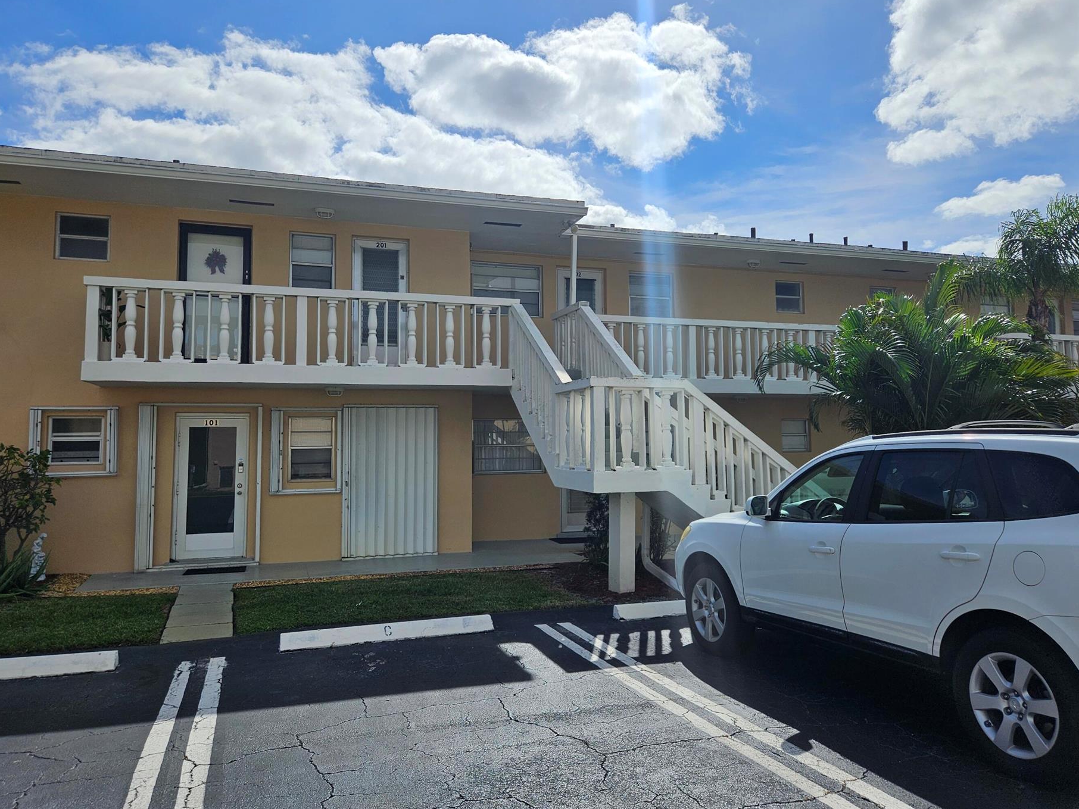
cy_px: 384
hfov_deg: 67.3
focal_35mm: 26
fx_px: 810
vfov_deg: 53.0
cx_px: 560
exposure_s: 1/5343
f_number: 1.8
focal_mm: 5.4
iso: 25
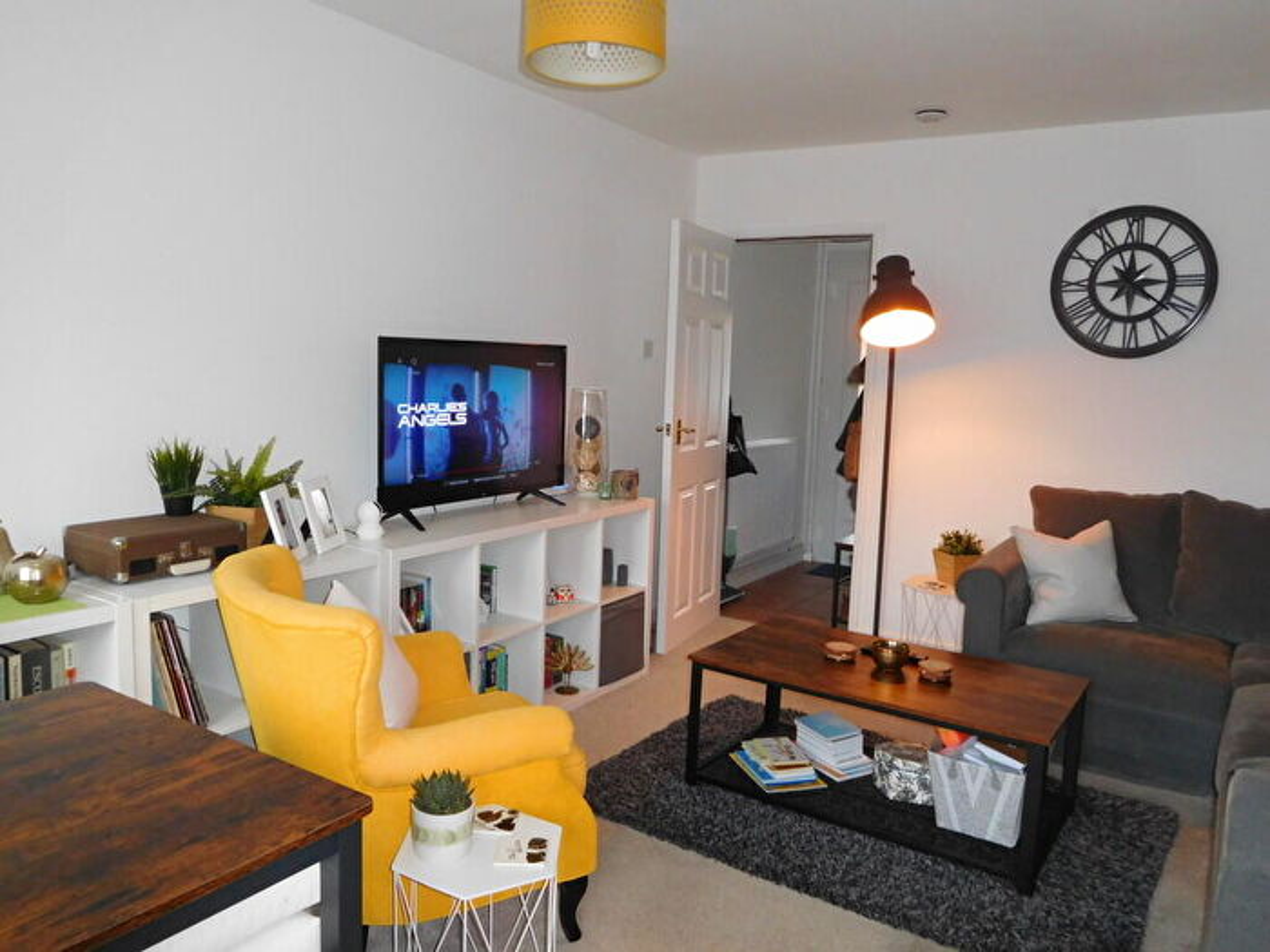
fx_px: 917
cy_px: 476
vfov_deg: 54.9
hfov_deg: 69.4
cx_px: 635
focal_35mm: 25
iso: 360
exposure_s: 1/30
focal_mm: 4.5
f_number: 3.4
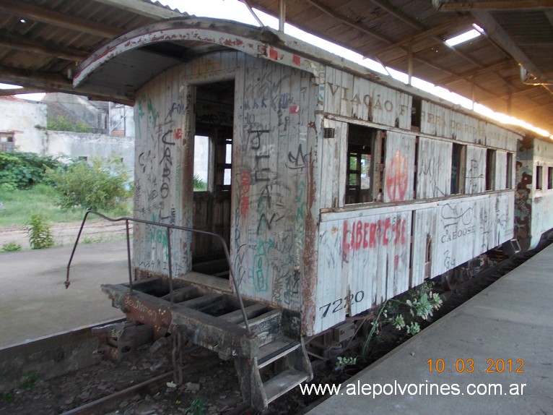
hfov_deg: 63.5
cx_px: 276
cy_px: 208
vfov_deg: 49.7
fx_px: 447
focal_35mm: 28
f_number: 2.7
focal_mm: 4
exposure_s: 1/30
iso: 80
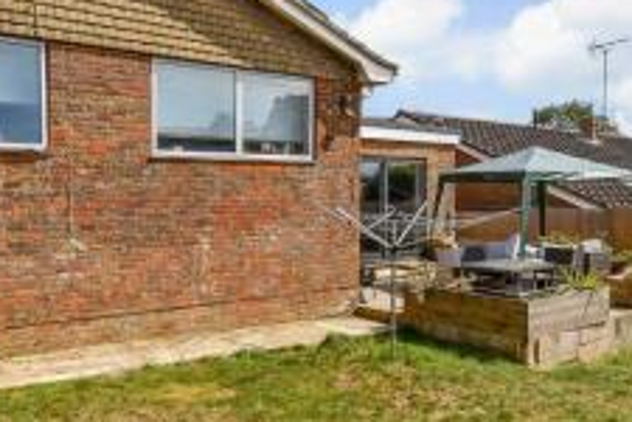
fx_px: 632
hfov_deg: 52.9
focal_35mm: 36
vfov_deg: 36.9
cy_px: 204
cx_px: 365
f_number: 8
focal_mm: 11.5
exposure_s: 1/1250
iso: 200
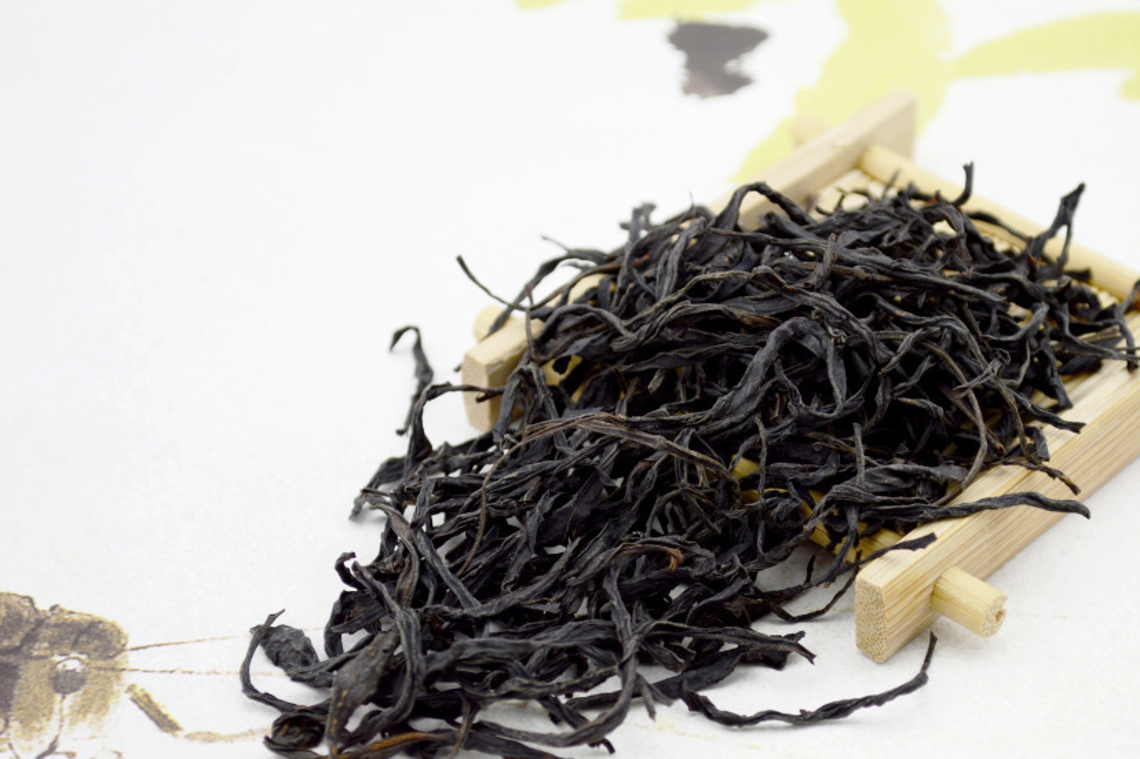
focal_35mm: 89
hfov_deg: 22.9
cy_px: 468
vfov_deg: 15.3
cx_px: 676
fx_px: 2817
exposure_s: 1/40
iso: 100
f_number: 5.6
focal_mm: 48
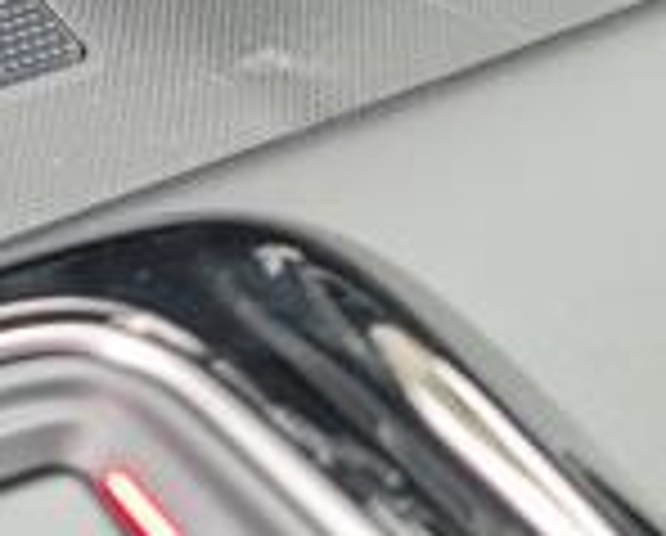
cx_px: -306
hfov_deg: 17.3
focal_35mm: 101
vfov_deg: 14.4
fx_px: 1995
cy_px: -239
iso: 119
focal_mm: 6.9
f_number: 1.68
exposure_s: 1/24.2
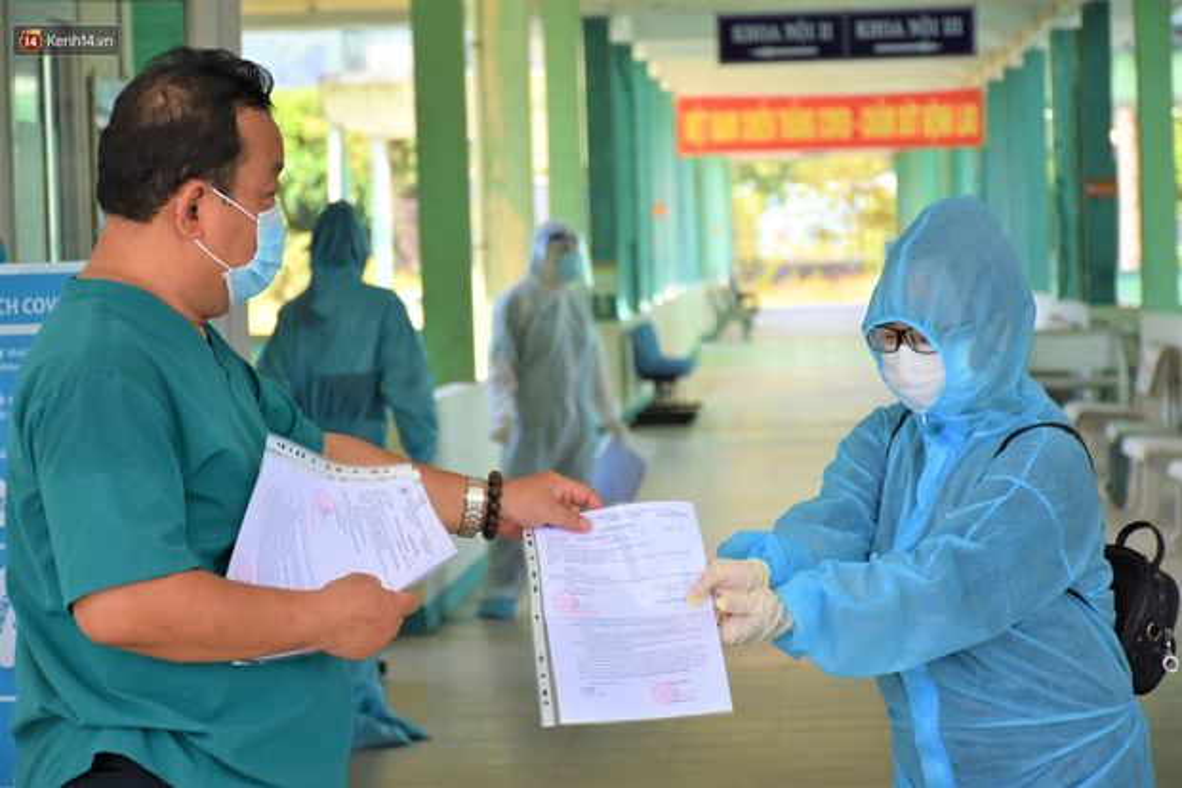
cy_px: 394
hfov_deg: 17.1
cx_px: 591
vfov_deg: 11.4
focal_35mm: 120
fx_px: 3939
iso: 320
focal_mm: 80
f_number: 5.6
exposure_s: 1/320
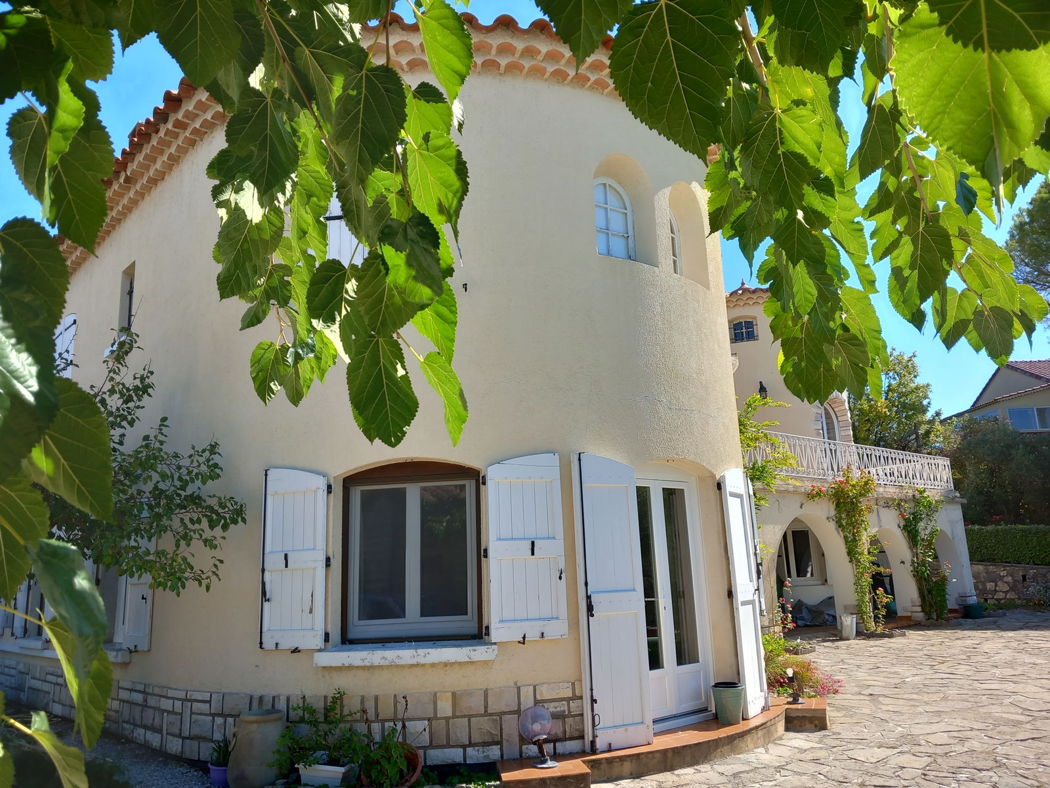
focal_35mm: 27
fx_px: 819
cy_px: 394
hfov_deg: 65.3
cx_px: 525
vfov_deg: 51.4
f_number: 1.8
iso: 20
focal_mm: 4
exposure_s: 1/292
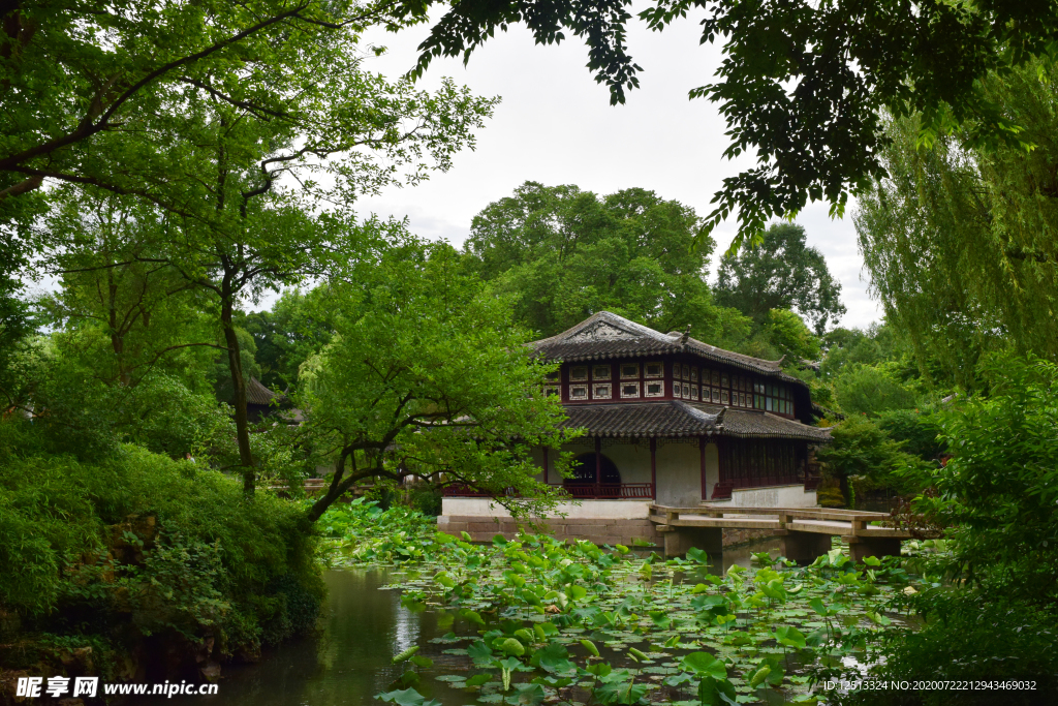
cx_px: 529
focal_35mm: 39
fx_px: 1146
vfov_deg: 34.2
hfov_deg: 49.5
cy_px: 353
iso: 400
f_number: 10
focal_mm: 26
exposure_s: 1/200
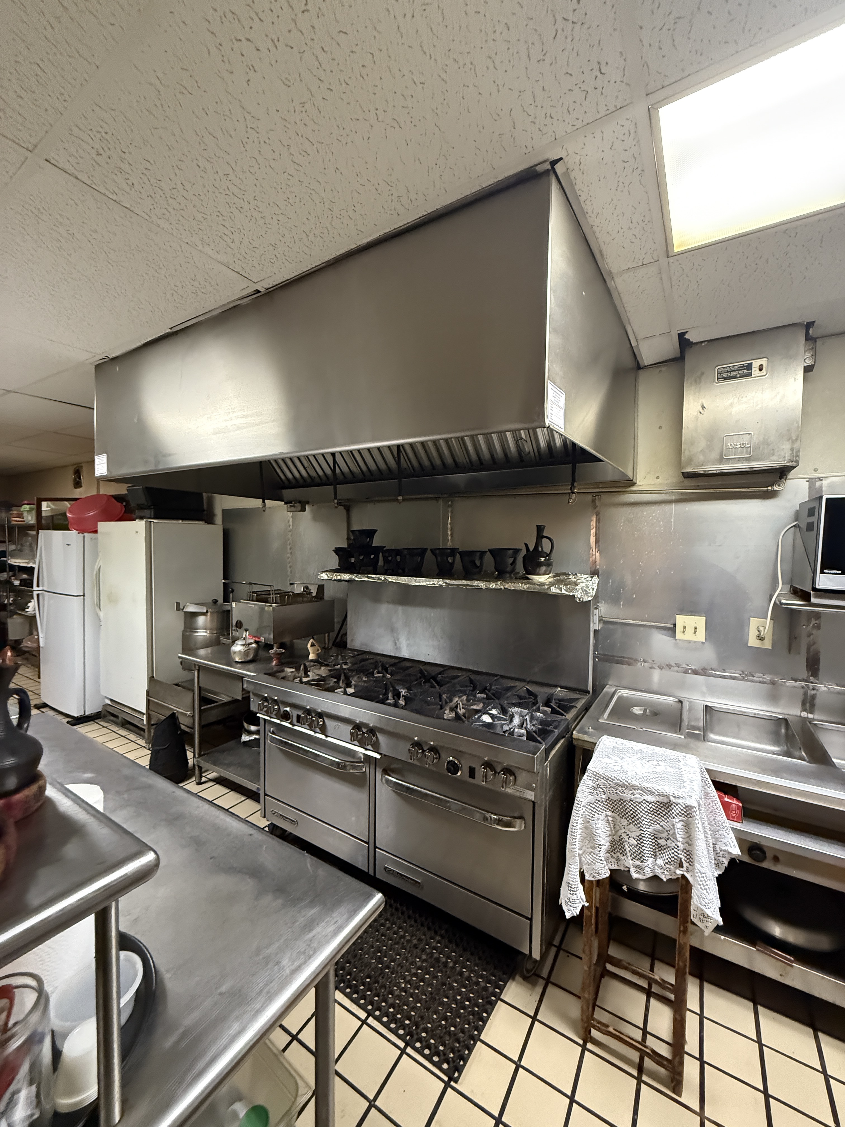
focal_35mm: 14
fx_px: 456
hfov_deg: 85.7
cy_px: 564
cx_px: 422
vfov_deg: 102.1
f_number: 2.2
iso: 800
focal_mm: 2.22
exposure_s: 1/60
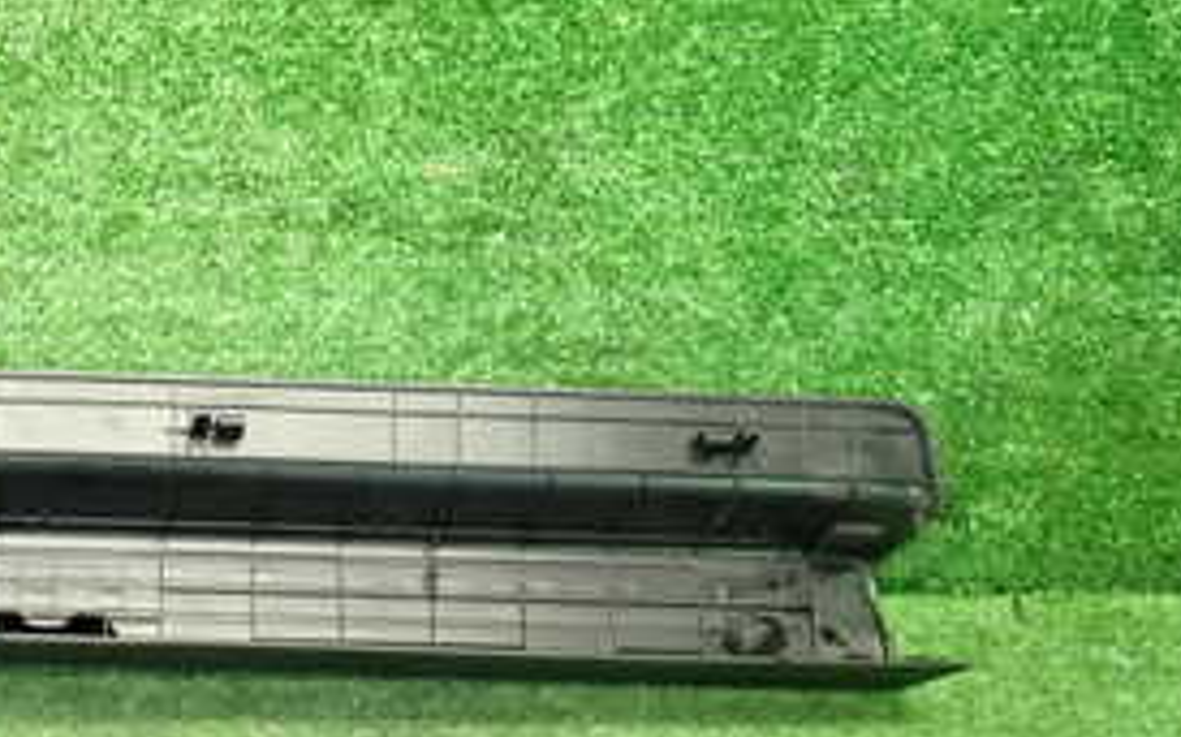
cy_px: 720
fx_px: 1866
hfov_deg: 32.3
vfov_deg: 21.6
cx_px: -9
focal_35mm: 58
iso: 320
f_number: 2
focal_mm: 4.5
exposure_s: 1/30
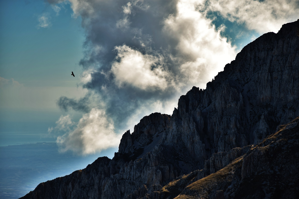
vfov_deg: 8.7
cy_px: 100
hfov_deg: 13.0
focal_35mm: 158
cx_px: 150
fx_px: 1308
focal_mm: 105
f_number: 6.3
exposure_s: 1/640
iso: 100
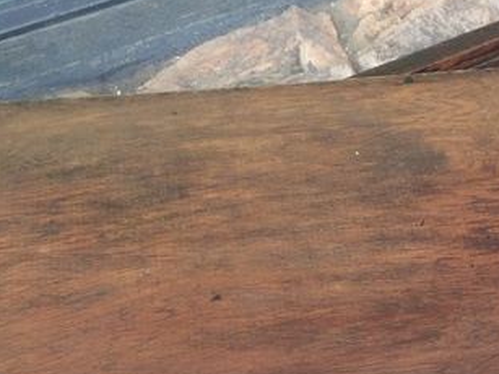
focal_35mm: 88
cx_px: 362
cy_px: 505
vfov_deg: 15.8
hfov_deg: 22.1
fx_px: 1268
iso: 32
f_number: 2.2
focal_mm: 4.12
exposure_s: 1/229
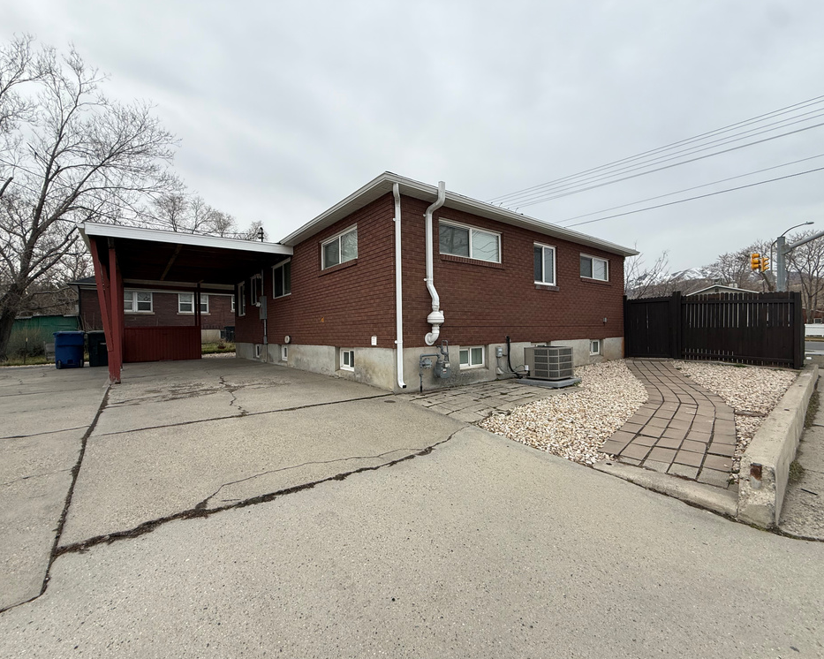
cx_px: 427
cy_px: 336
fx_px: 366
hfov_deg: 96.8
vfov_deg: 84.0
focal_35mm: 15
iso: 50
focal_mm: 2.22
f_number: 2.2
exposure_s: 1/638
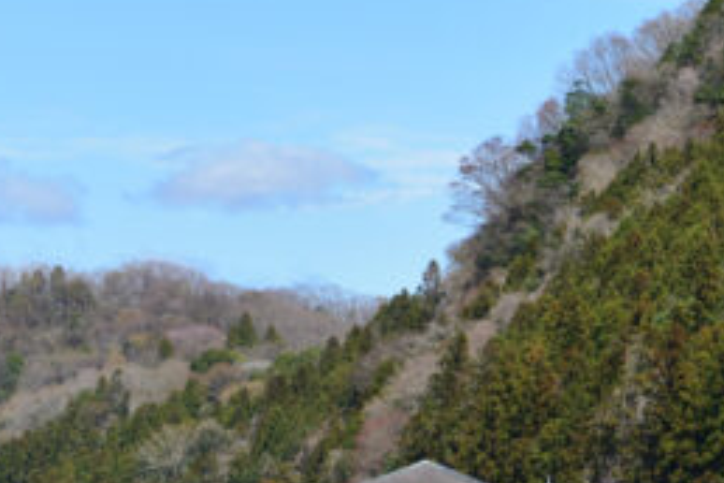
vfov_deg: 6.2
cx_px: 1083
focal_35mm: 223
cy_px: 393
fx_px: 4484
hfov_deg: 9.0
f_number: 9
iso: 100
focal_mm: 72
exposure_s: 1/160
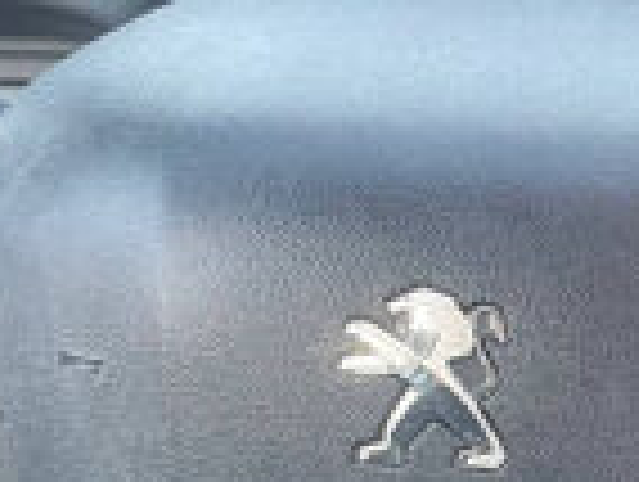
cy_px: 302
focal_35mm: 115
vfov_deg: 12.9
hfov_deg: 17.0
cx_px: 506
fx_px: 2126
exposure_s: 1/60
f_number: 1.6
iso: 320
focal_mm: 4.2
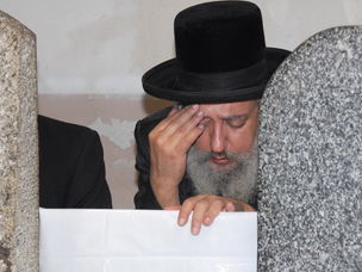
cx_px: 191
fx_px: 1590
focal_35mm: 152
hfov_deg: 13.0
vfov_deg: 9.8
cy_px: 133
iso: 800
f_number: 7.1
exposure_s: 1/60
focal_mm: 80
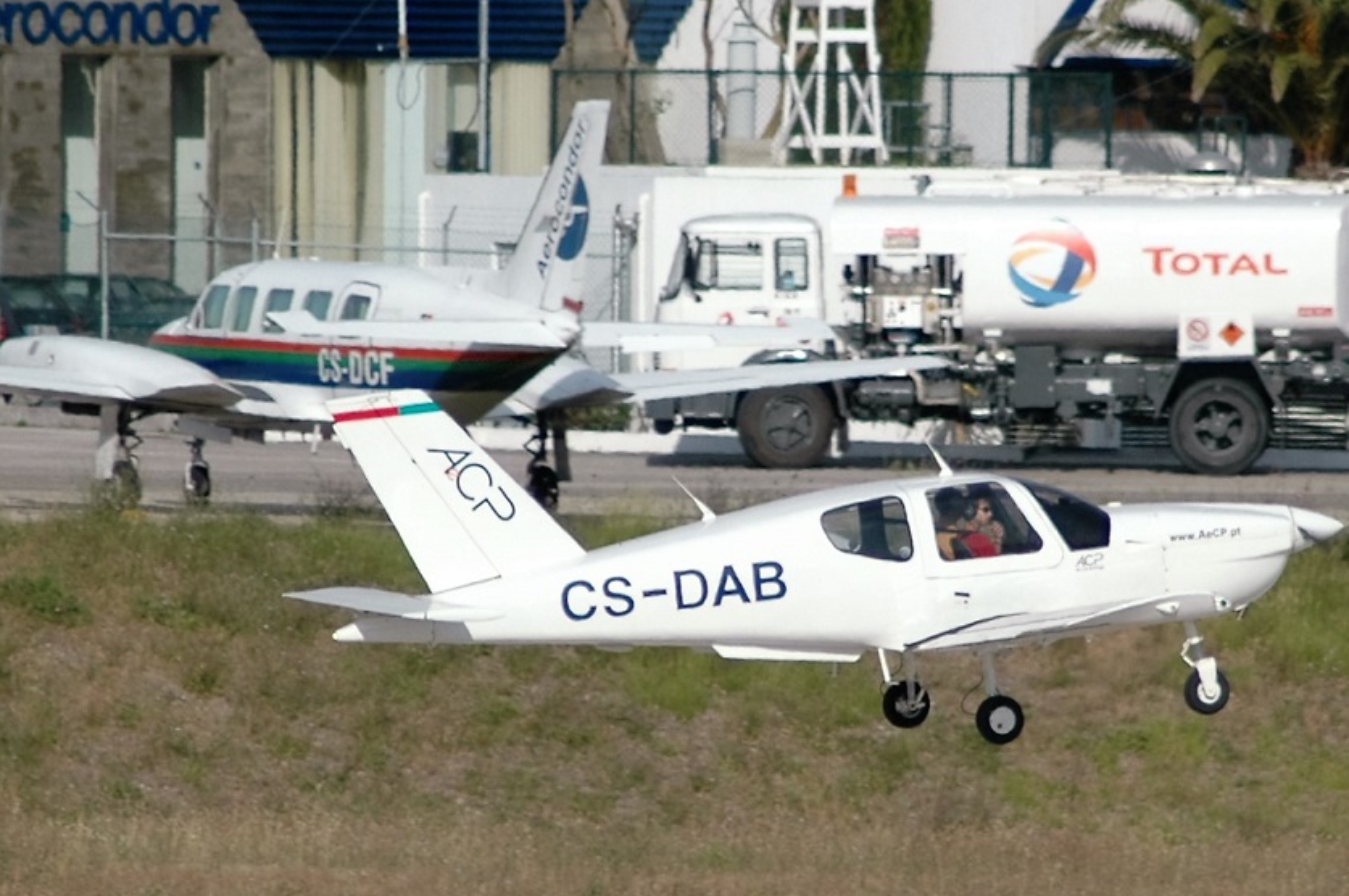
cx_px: 811
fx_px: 24141
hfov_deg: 3.2
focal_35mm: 645
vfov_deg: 2.1
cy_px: 568
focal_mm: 300
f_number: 6
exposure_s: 1/1600
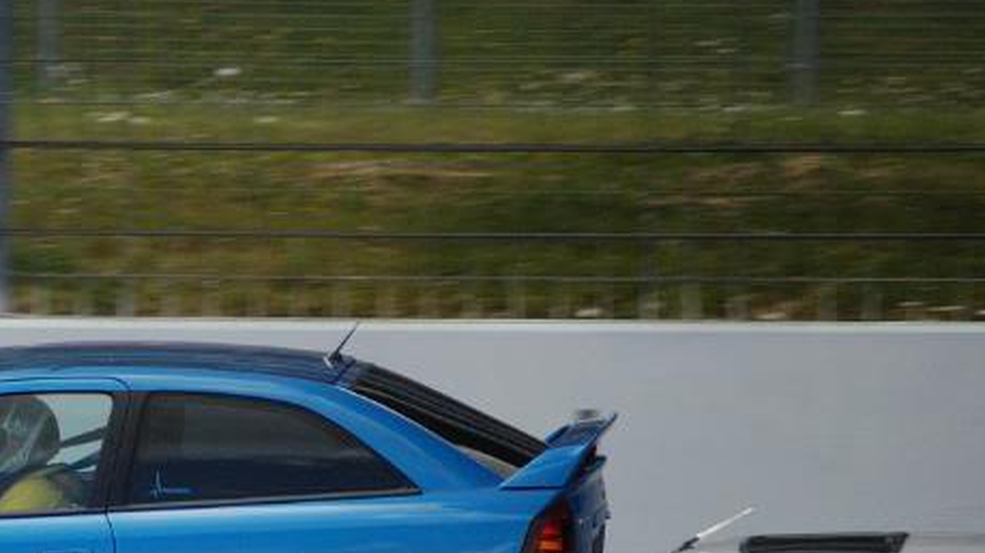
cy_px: 594
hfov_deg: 3.1
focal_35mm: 700
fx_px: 18280
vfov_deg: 1.7
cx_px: -73
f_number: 5.6
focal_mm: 200
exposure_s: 1/500
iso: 640
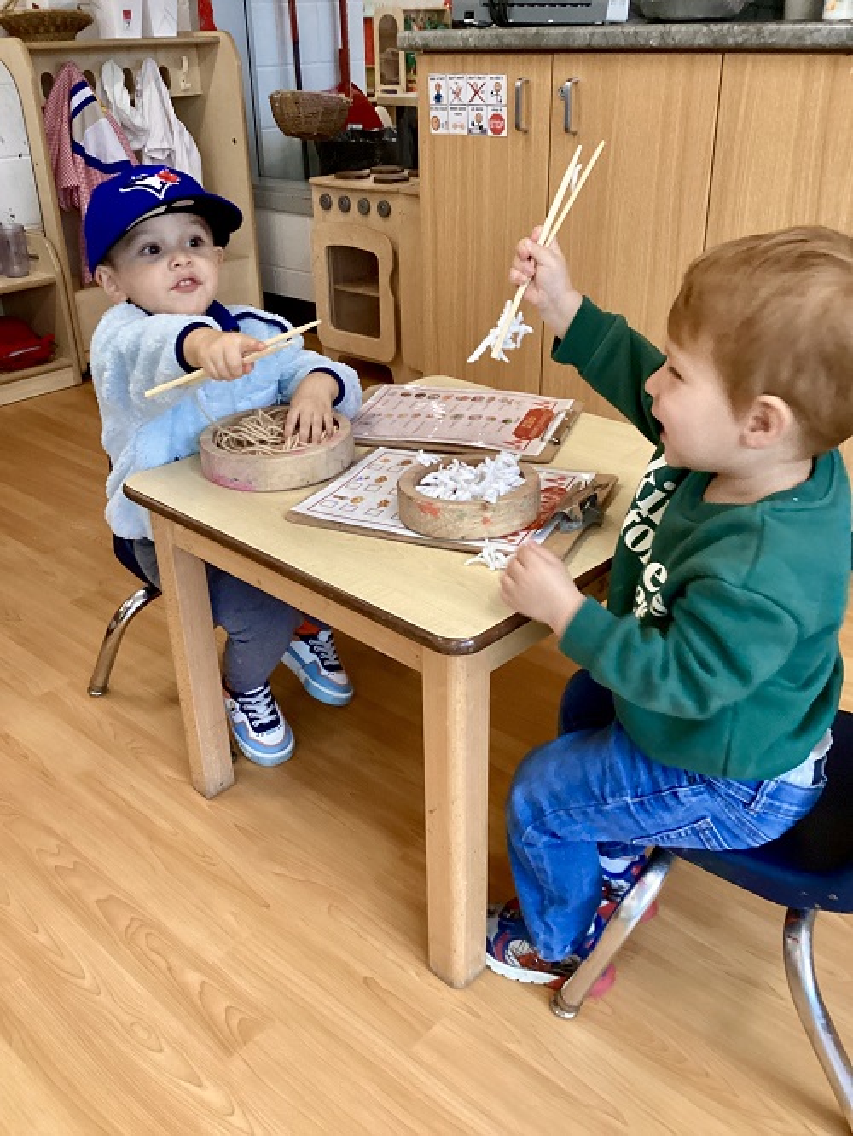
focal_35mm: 31
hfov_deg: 45.5
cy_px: 568
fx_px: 1018
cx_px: 426
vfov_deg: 58.3
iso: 320
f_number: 2.4
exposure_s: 1/33
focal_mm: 3.3
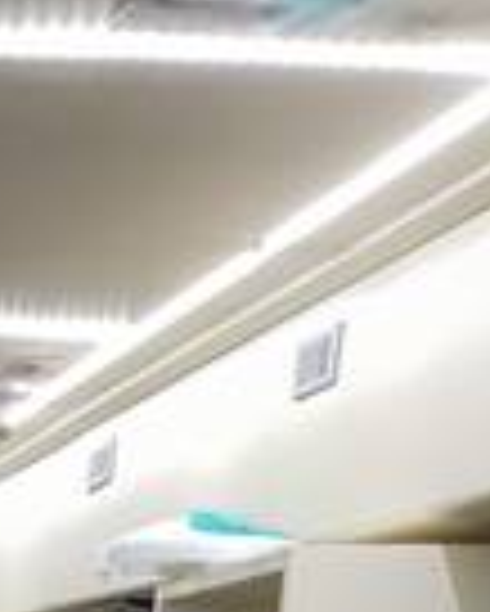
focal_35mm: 144
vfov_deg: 10.9
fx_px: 2607
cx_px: -715
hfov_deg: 9.5
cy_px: 1559
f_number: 2.4
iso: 200
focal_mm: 4.3
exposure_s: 1/60
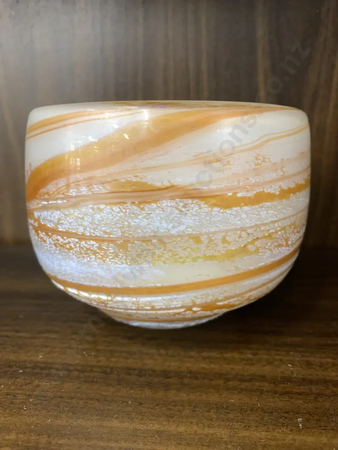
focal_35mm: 26
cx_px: 169
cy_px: 225
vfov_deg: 67.3
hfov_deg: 53.1
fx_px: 338
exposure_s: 1/50
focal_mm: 4.25
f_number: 1.8
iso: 250
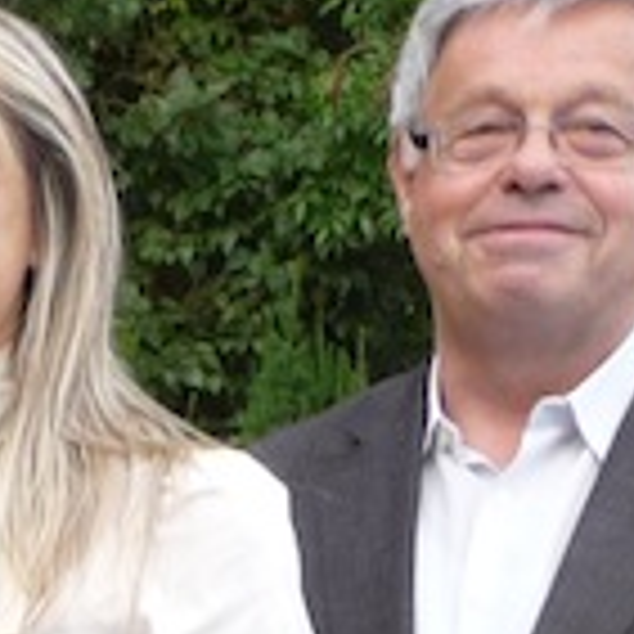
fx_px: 3647
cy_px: 1268
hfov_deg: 8.8
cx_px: -1025
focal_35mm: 176
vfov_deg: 9.3
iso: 100
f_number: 3.3
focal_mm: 4.7
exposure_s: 1/50
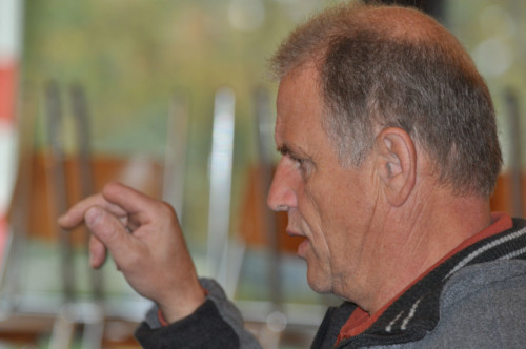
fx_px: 3612
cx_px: 263
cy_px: 174
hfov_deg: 8.3
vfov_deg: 5.5
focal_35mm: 248
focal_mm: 165
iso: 800
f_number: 5
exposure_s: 1/60
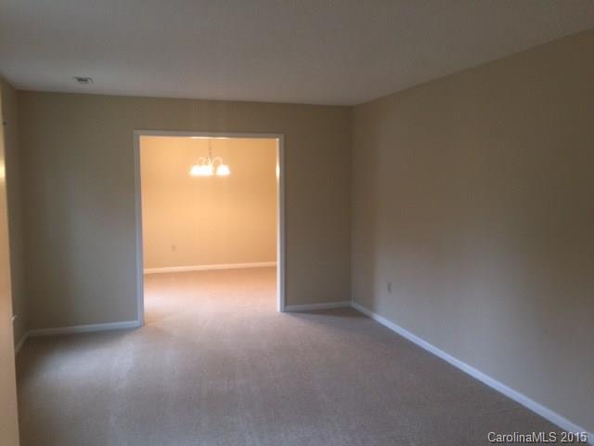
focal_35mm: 29
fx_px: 498
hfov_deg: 61.7
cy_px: 223
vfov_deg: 48.2
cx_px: 297
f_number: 2.2
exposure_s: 1/15
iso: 50
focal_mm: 4.15
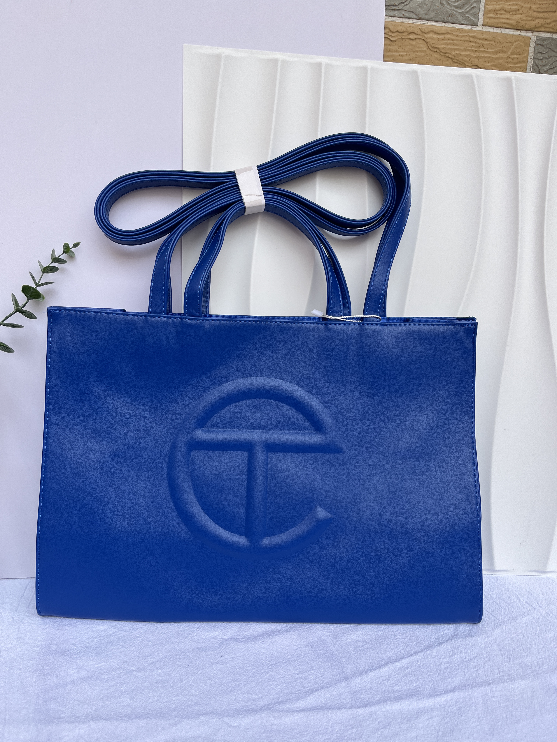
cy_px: 371
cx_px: 278
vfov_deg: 67.3
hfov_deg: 53.1
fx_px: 558
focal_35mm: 26
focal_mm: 5.1
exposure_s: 1/766
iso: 50
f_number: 1.6
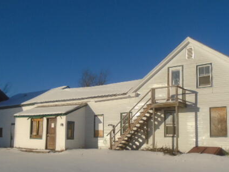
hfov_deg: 47.9
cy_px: 112
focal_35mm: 39
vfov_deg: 36.5
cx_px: 121
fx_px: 258
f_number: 8
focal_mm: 4.6
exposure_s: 1/400
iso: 100
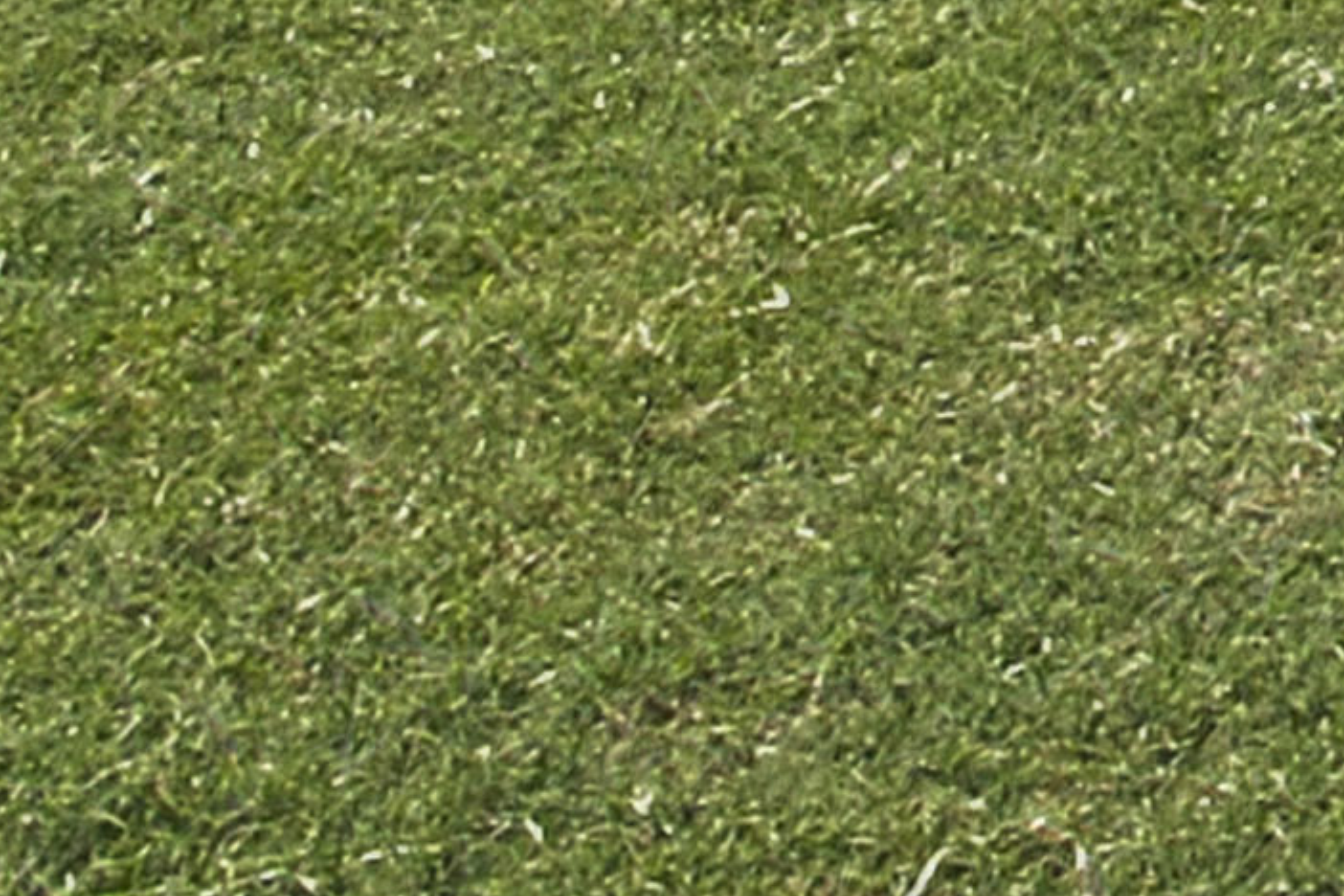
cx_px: 3515
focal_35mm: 119
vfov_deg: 8.4
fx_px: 4442
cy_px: -2299
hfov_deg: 12.3
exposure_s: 1/1600
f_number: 8
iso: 200
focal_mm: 10
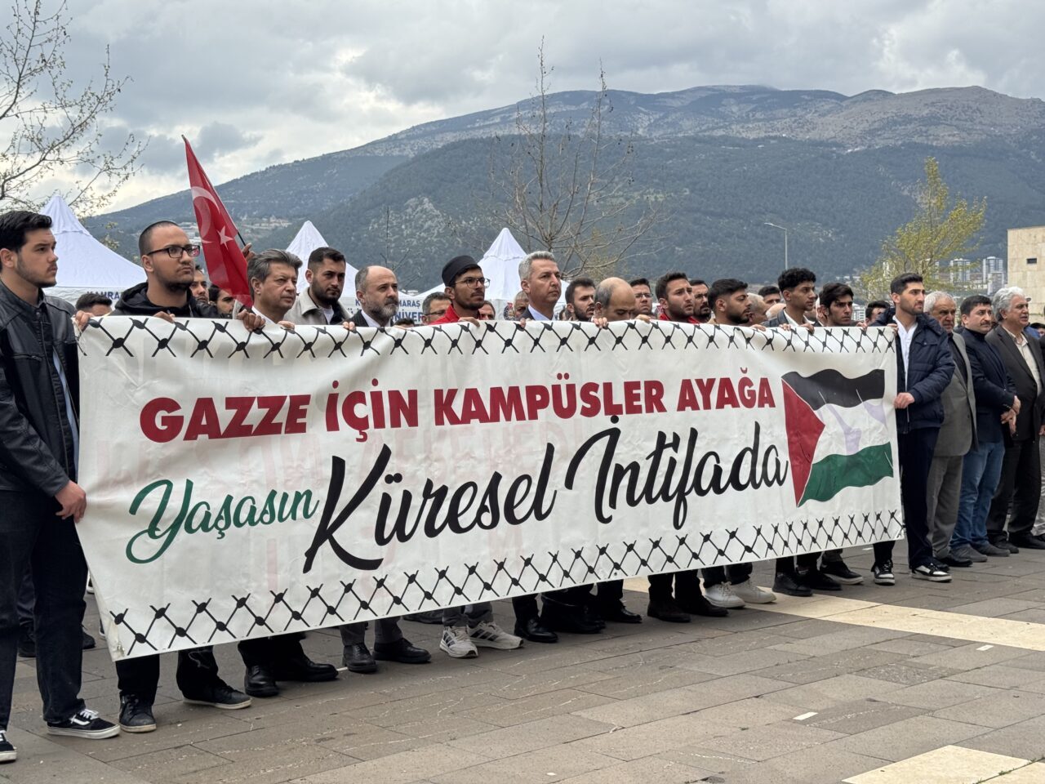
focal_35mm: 48
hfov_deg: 39.7
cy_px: 392
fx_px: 1449
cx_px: 522
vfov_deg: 30.3
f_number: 1.78
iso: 64
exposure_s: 1/2110
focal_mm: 6.76
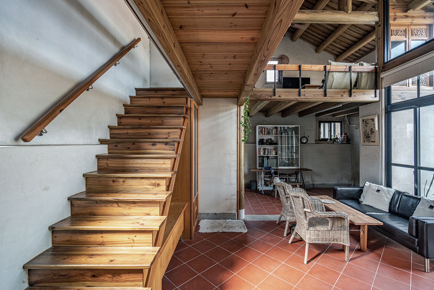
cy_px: 145
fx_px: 193
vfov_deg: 73.8
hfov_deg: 96.7
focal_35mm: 16
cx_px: 217
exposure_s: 1/160
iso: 1000
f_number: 4
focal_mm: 16
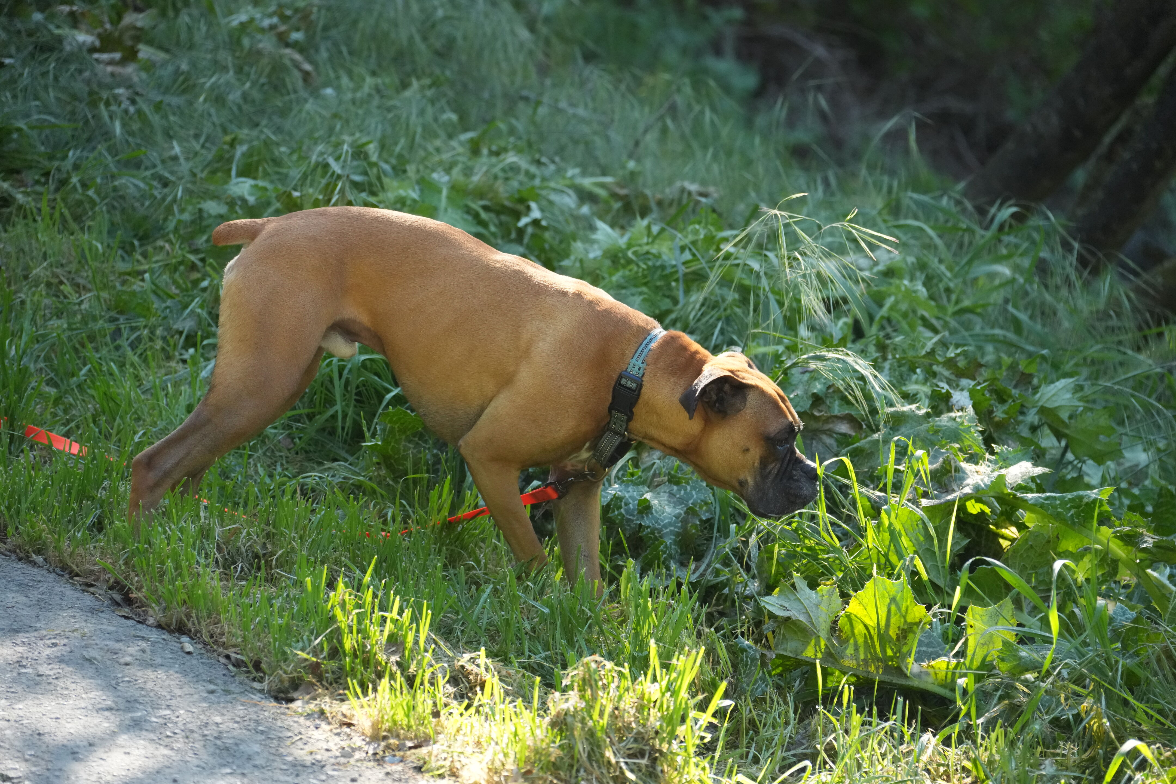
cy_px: 392
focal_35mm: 174
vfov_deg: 7.9
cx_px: 588
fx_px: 5684
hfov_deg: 11.8
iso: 4000
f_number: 7.1
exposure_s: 1/1000
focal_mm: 174
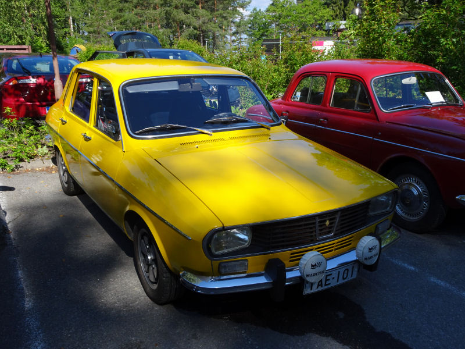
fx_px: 430
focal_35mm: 32
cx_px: 232
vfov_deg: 44.2
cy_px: 174
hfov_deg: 56.8
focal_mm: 5.43
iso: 80
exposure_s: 1/500
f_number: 4
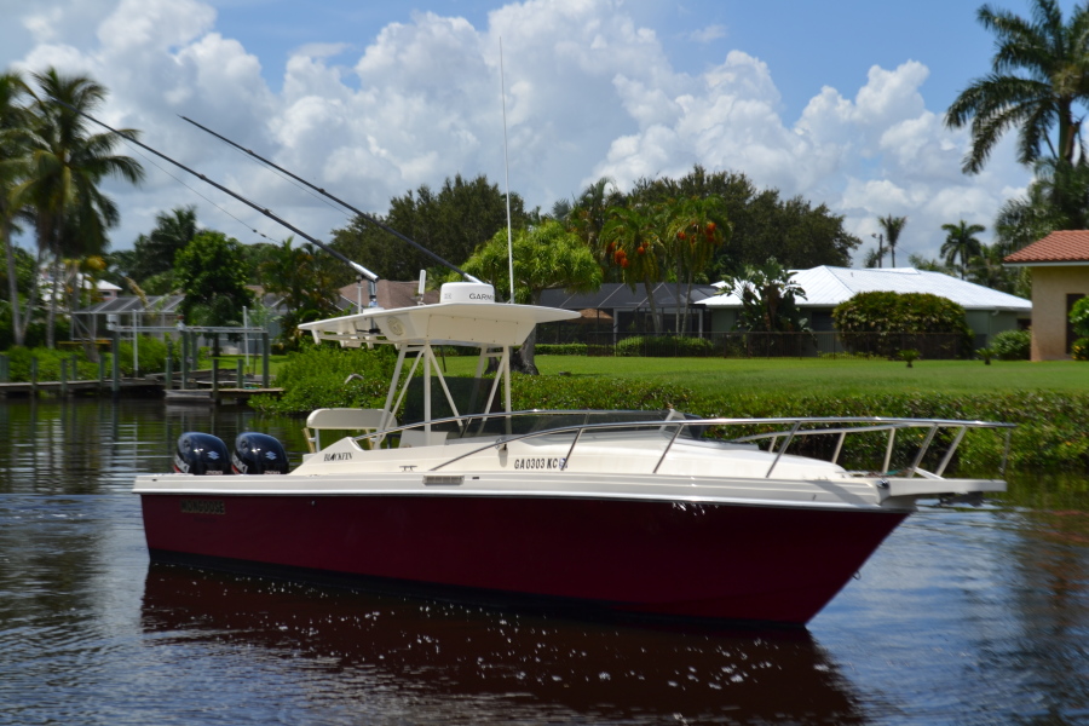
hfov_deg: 31.9
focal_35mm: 63
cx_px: 544
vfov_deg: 21.6
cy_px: 363
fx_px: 1906
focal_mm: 42
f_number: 9
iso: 100
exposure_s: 1/320
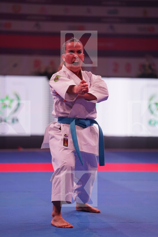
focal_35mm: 167
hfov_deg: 8.2
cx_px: 79
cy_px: 118
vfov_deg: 12.3
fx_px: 1099
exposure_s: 1/500
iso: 800
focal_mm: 167
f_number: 2.8
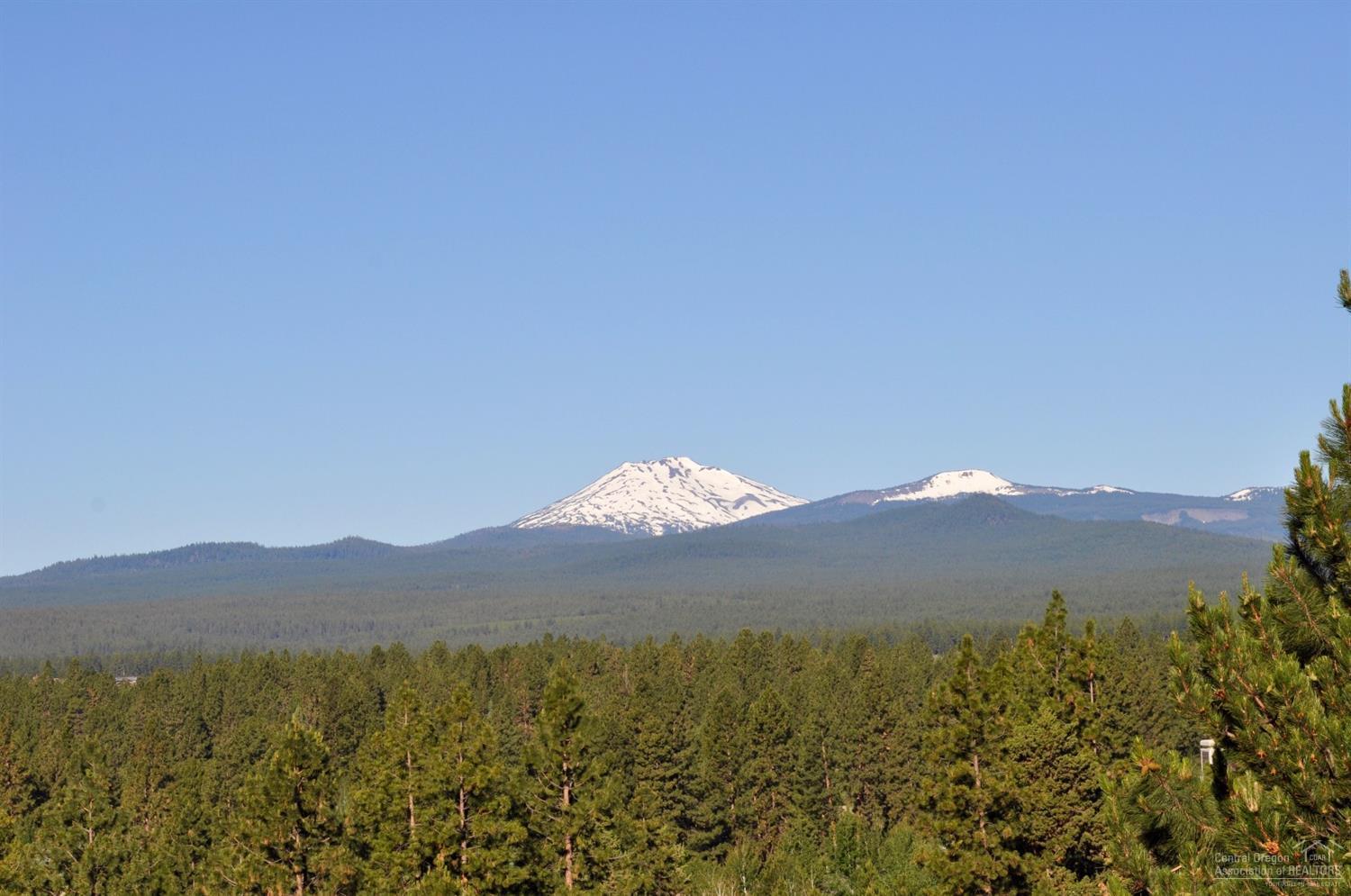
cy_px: 448
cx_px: 676
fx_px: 3934
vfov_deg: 13.0
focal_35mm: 105
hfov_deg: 19.5
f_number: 10
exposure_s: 1/400
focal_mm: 70
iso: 200
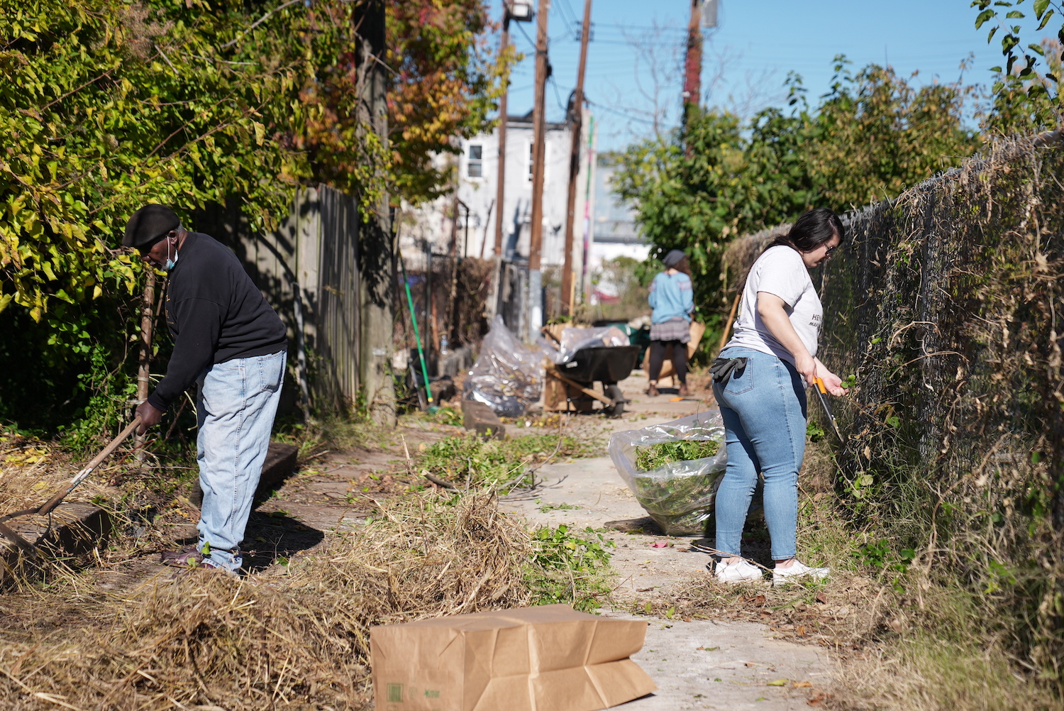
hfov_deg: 28.8
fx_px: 2070
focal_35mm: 70
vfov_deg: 19.5
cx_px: 532
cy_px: 356
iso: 80
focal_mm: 70
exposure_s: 1/1600
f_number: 2.8
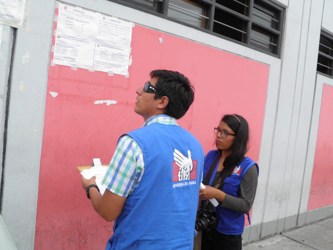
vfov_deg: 46.8
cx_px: 166
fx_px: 289
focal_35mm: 30
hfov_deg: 60.0
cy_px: 125
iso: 50
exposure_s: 1/160
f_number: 5.9
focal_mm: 5.5
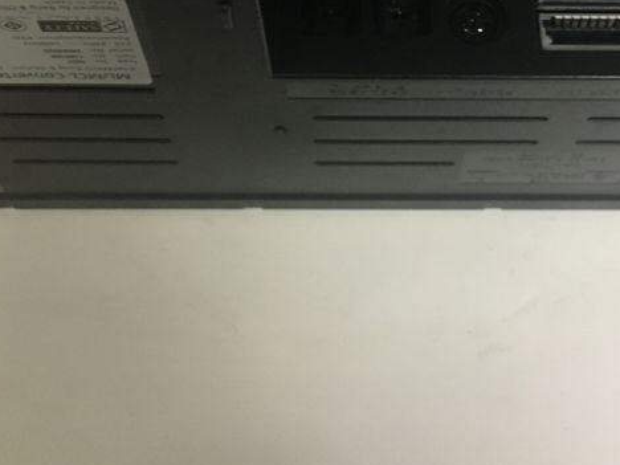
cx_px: 396
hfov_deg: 31.0
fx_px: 1110
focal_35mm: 62
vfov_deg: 23.1
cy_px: 48
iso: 200
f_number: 2.2
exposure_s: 1/20
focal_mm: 4.15
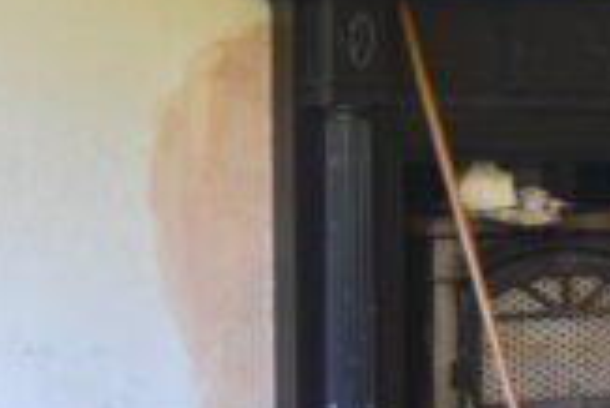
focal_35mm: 94
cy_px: 142
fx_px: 1594
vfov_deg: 14.6
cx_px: 696
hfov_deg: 20.5
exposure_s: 1/60
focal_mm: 10
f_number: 4
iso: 400
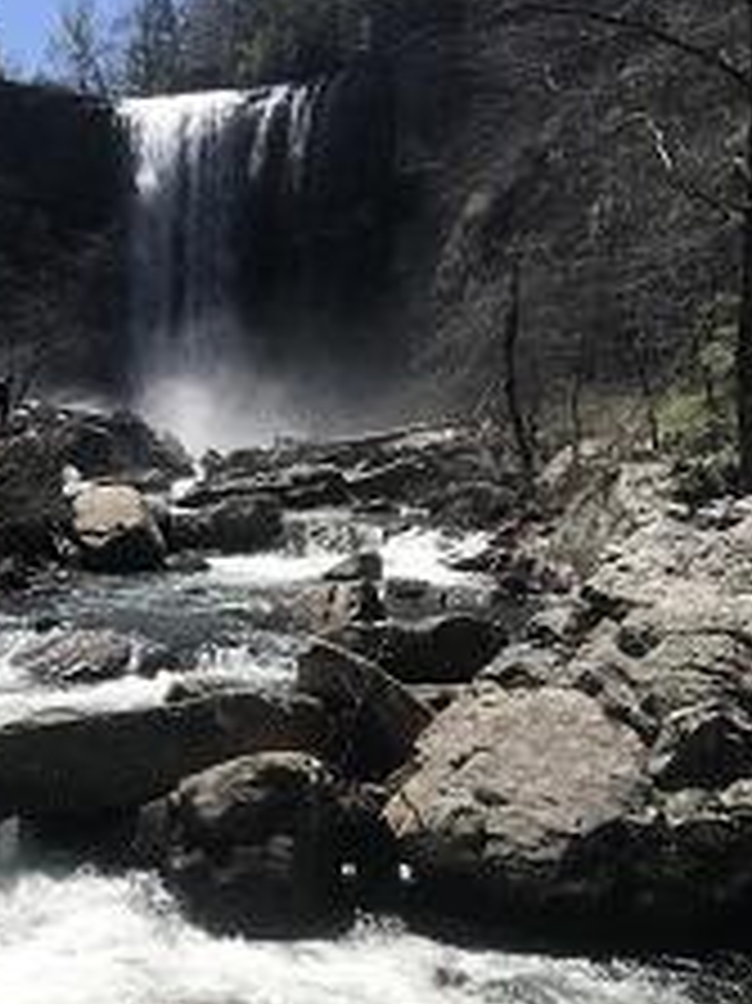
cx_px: 133
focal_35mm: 47
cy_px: 642
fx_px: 1363
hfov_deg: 30.0
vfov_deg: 40.1
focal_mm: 3.99
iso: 20
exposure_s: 1/2907
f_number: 1.8
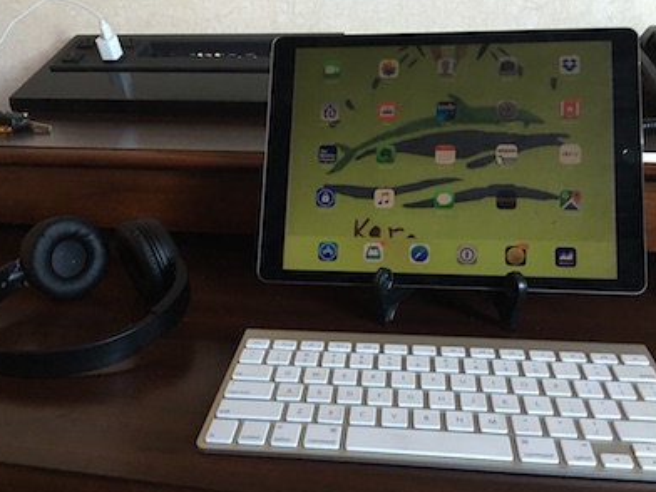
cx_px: 336
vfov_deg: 44.1
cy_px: 266
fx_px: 606
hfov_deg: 56.8
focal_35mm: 32
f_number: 2.2
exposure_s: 1/4
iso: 64
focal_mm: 4.15
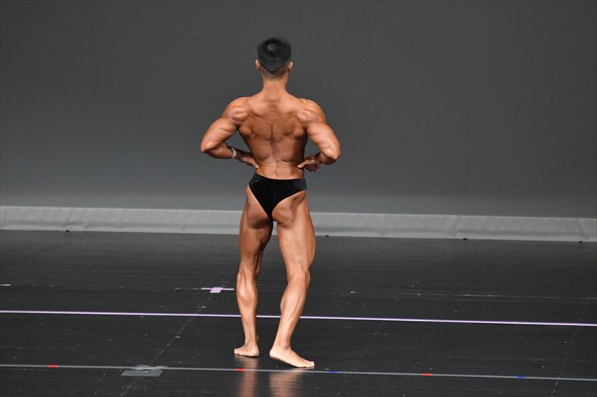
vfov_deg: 3.7
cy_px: 198
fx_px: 6216
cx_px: 298
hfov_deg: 5.5
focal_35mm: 375
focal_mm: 250
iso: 4000
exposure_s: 1/400
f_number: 5.6
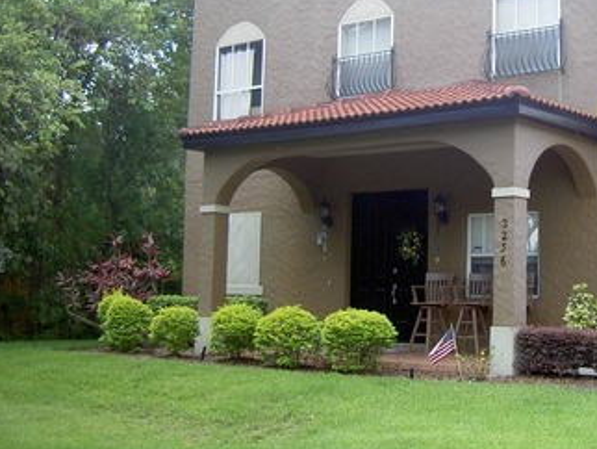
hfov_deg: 30.5
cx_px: 469
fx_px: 1070
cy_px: 158
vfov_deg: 23.6
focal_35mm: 62
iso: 100
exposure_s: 1/222
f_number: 2.8
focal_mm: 8
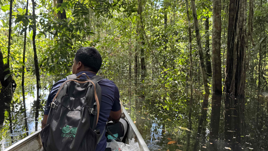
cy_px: 72
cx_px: 128
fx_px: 199
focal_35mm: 28
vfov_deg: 41.5
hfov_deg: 67.9
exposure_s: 1/137
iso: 64
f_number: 1.78
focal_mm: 6.76
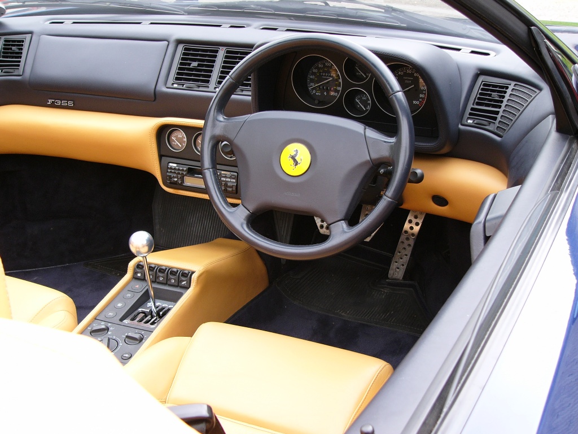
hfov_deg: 38.2
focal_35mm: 50
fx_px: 835
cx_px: 289
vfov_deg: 29.1
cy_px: 217
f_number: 2.8
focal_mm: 8.3
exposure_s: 1/60
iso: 50
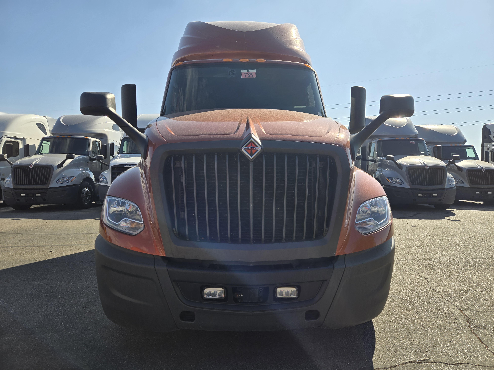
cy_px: 185
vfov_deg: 58.9
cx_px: 247
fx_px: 328
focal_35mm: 23
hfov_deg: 73.9
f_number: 1.8
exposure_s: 1/1559
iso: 25
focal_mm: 5.4
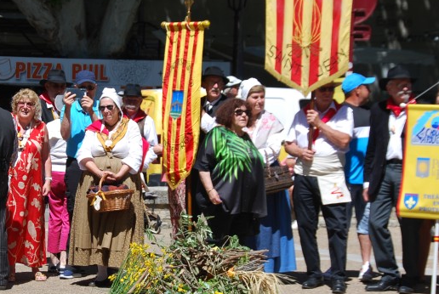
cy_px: 161
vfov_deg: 9.6
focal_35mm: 143
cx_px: 88
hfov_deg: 14.3
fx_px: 1745
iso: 100
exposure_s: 1/250
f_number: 8
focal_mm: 55
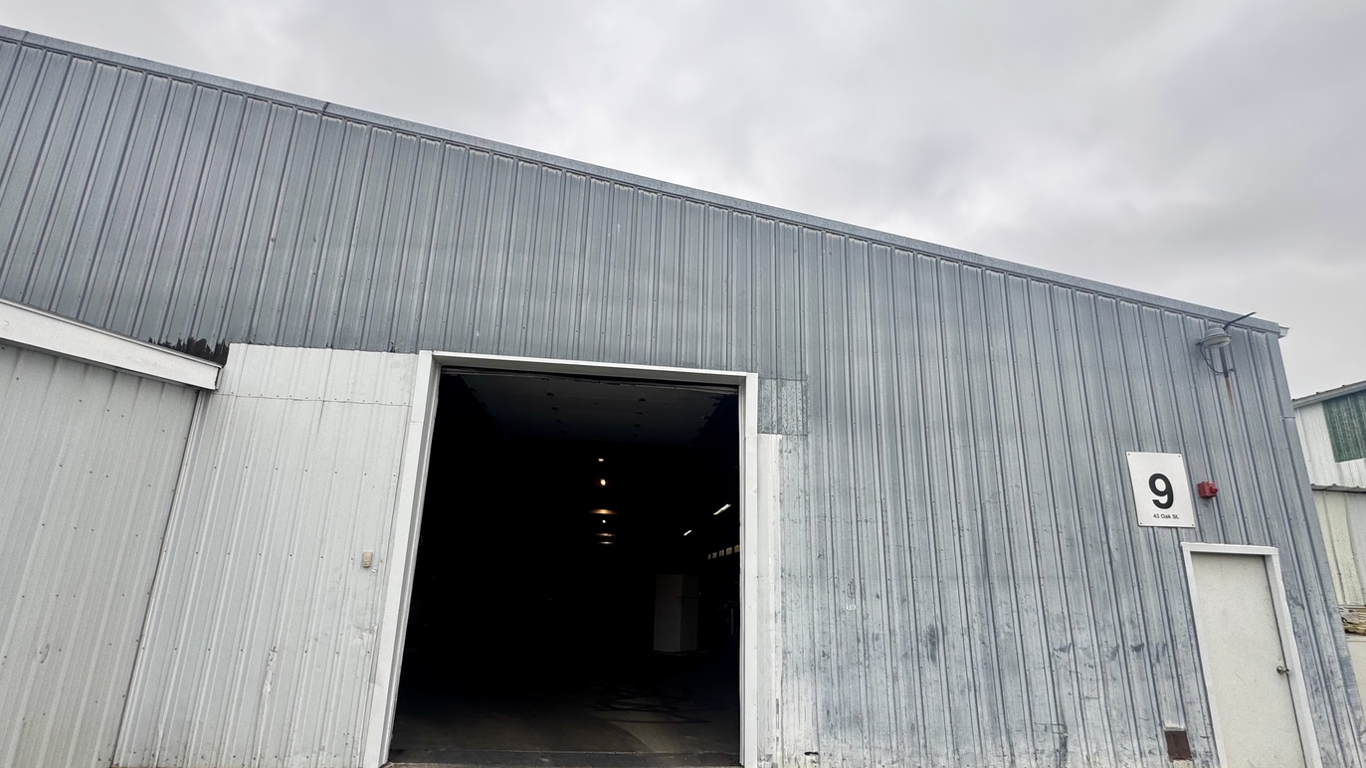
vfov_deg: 66.5
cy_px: 454
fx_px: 579
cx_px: 663
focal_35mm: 16
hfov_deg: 99.3
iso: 40
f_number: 2.2
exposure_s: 1/203
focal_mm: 2.22
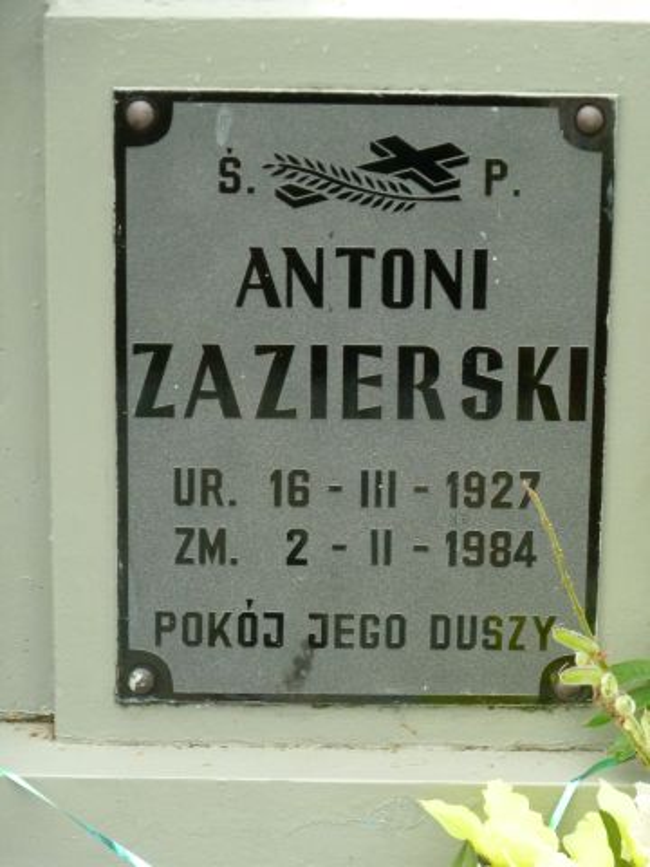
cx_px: 325
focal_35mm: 147
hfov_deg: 10.1
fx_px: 3680
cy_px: 434
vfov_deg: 13.4
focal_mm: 24.1
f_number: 4.5
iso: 500
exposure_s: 1/125
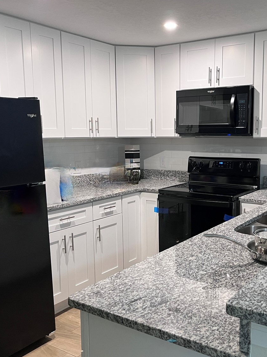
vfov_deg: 50.1
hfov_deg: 38.4
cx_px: 170
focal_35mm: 37
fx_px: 381
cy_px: 184
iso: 200
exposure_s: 1/60
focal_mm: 5.1
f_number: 1.6
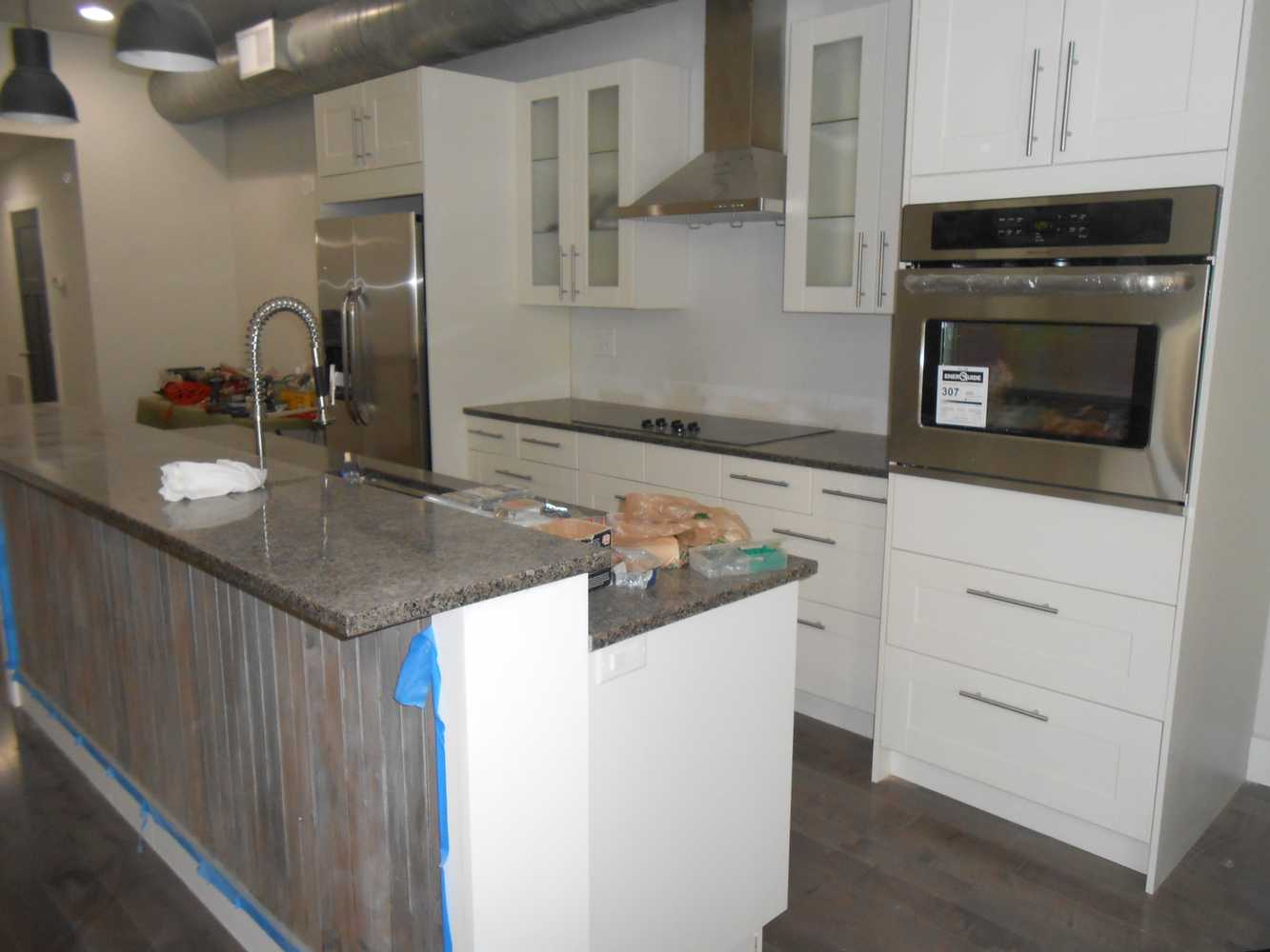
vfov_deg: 53.1
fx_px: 954
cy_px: 476
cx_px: 635
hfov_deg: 67.3
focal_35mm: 26
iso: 320
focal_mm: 4.6
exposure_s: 1/25
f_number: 3.5
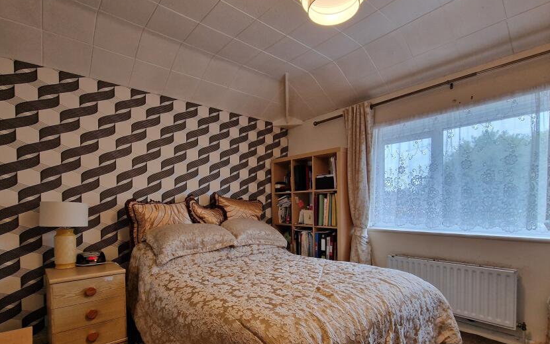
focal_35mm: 17
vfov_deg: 67.1
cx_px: 264
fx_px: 255
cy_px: 213
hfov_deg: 94.3
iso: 200
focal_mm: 2.2
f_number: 2.2
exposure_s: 1/50
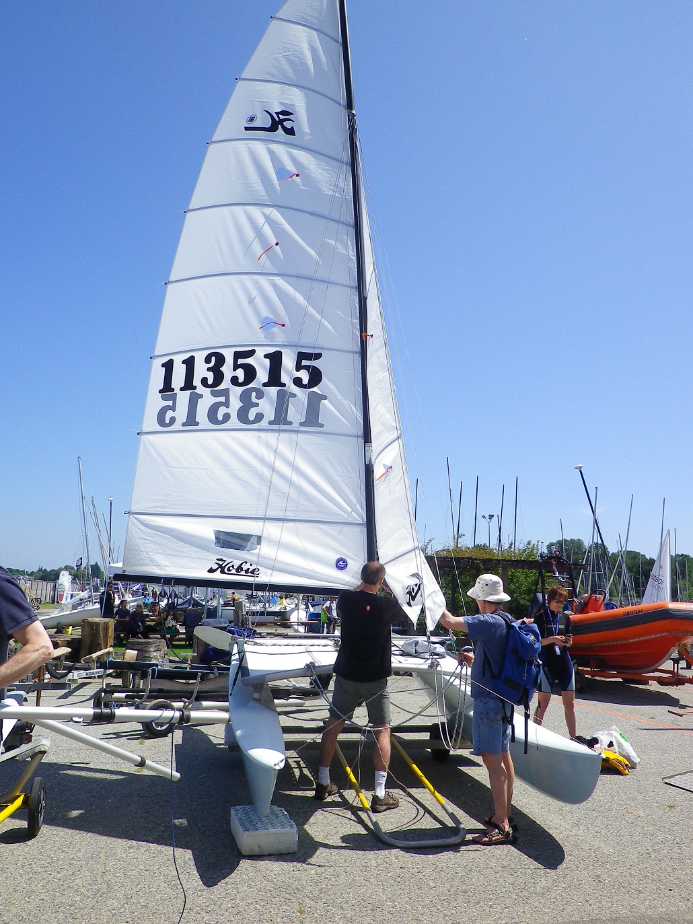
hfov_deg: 49.8
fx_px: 747
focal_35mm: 28
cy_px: 462
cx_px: 346
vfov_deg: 63.4
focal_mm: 5
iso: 80
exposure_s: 1/160
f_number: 8.3
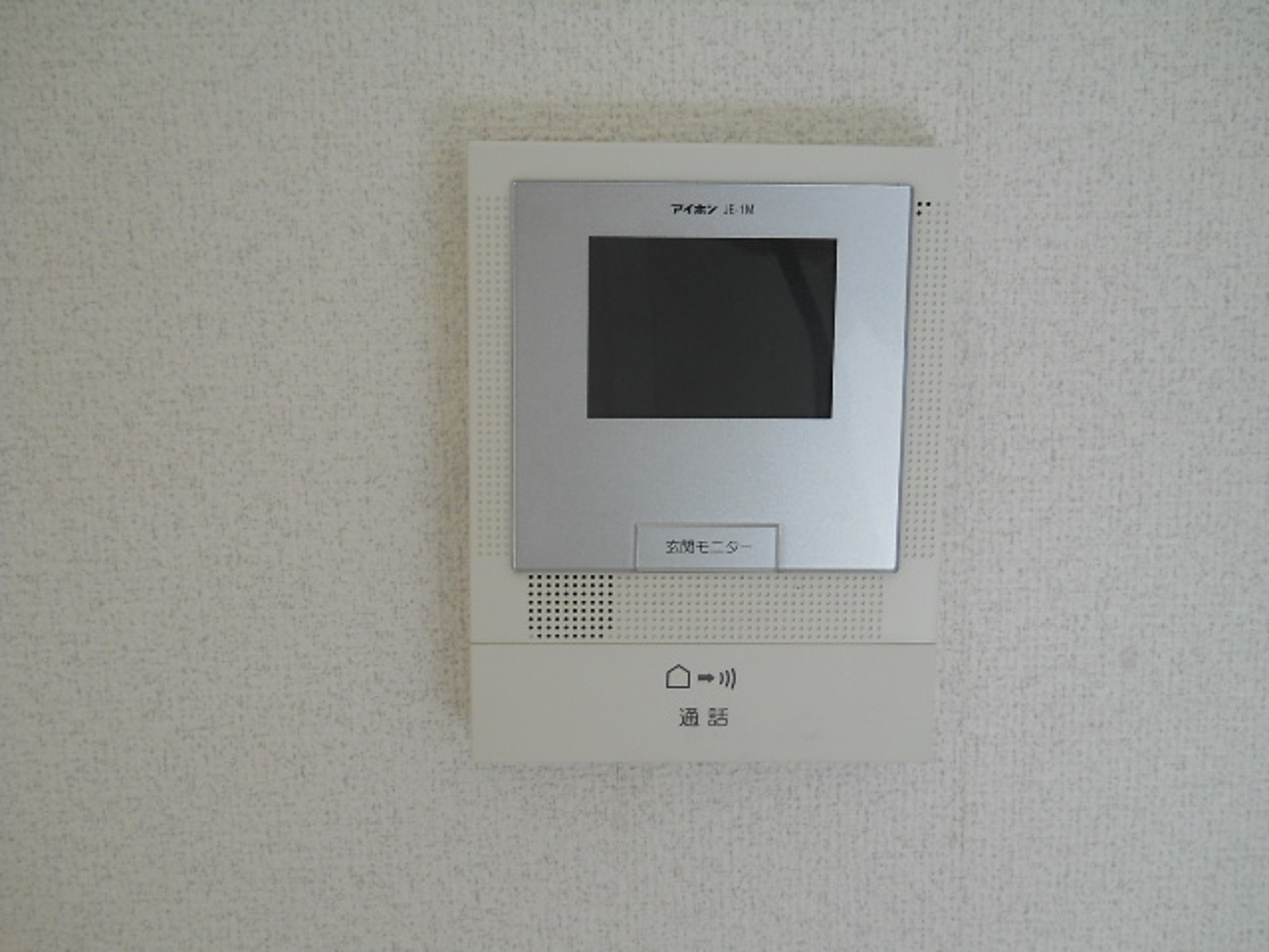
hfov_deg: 45.8
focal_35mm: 41
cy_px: 476
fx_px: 1503
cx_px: 634
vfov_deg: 35.1
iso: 80
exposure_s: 1/125
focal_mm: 6.72
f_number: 3.1
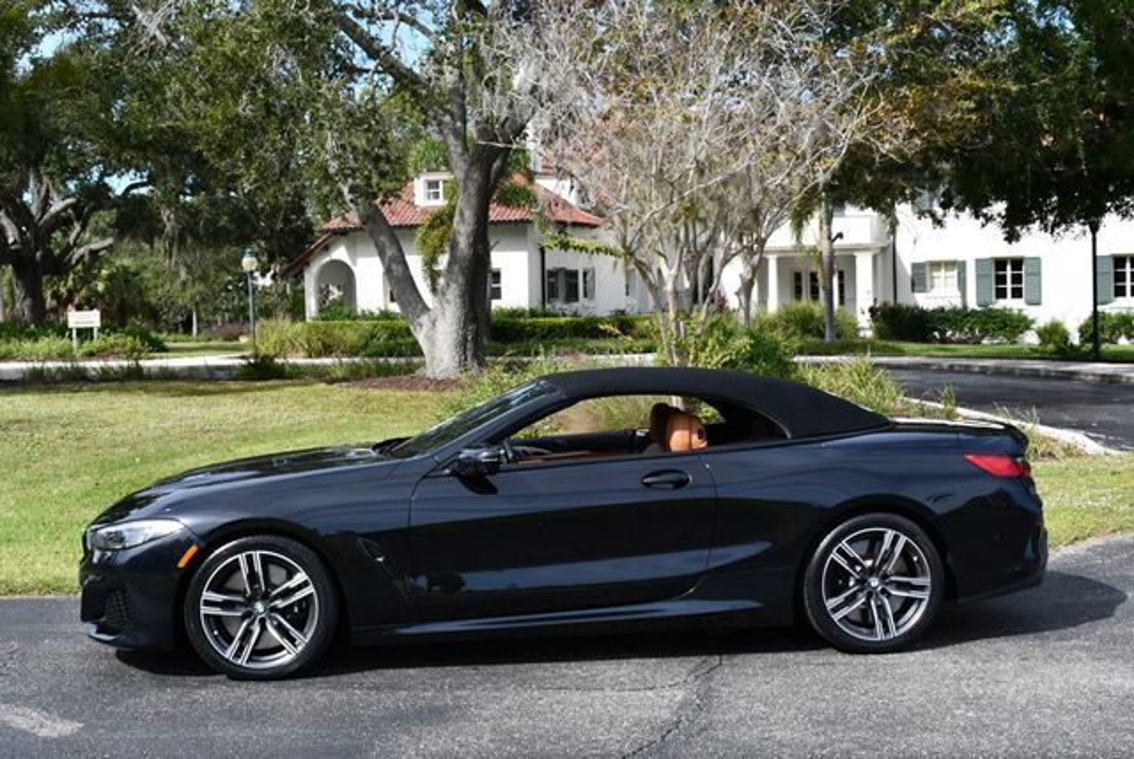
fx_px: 1513
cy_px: 380
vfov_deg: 28.1
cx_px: 567
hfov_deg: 41.1
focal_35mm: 48
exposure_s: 1/250
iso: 125
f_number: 8
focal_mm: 24
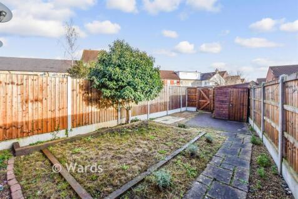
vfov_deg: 77.3
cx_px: 149
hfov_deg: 100.4
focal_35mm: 15
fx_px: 124
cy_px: 100
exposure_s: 1/200
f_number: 8
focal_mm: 10
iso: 320
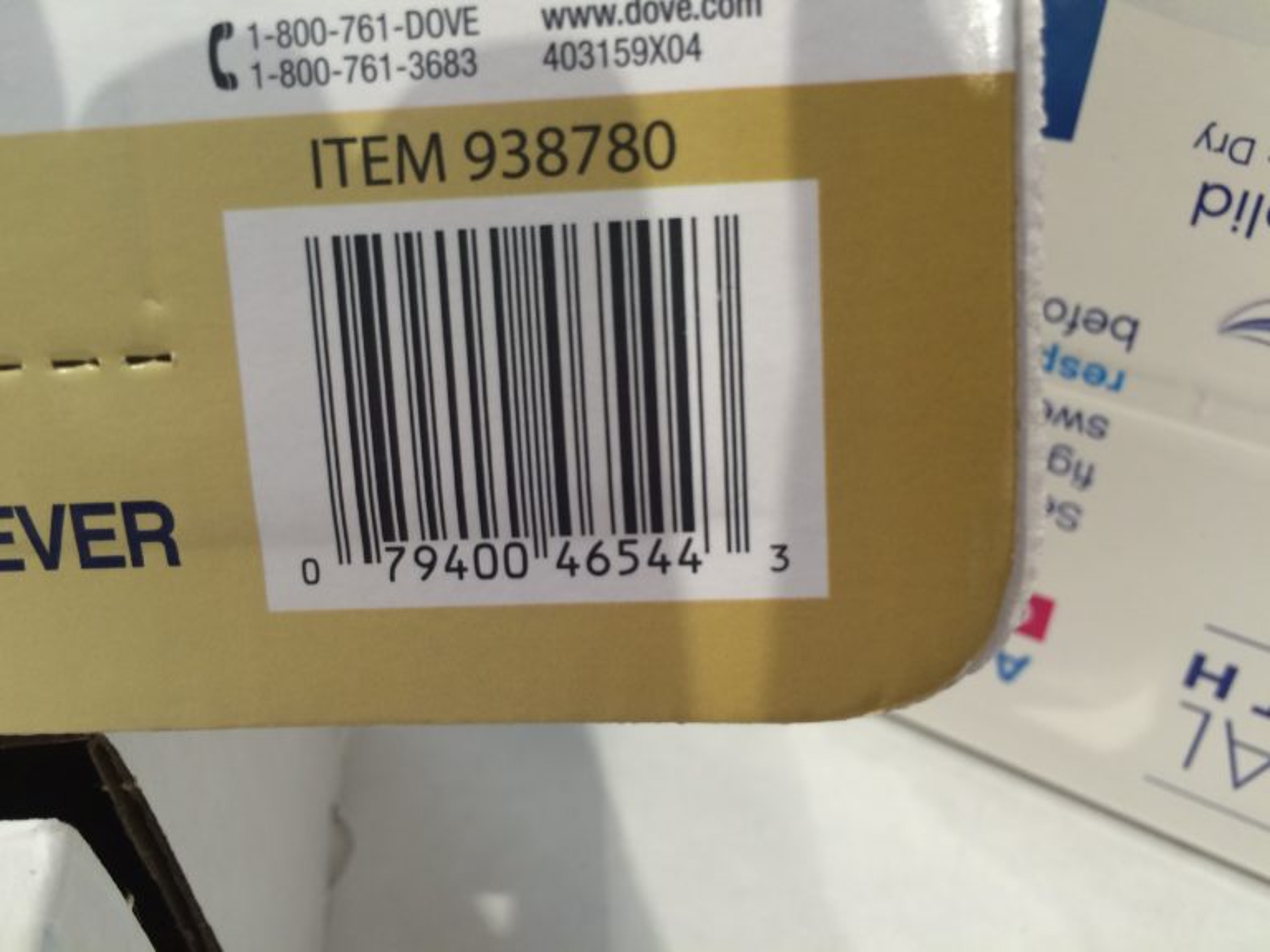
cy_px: 476
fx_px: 1064
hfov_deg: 61.7
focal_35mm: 29
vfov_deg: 48.2
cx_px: 635
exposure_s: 1/30
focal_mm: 4.15
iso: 64
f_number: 2.2
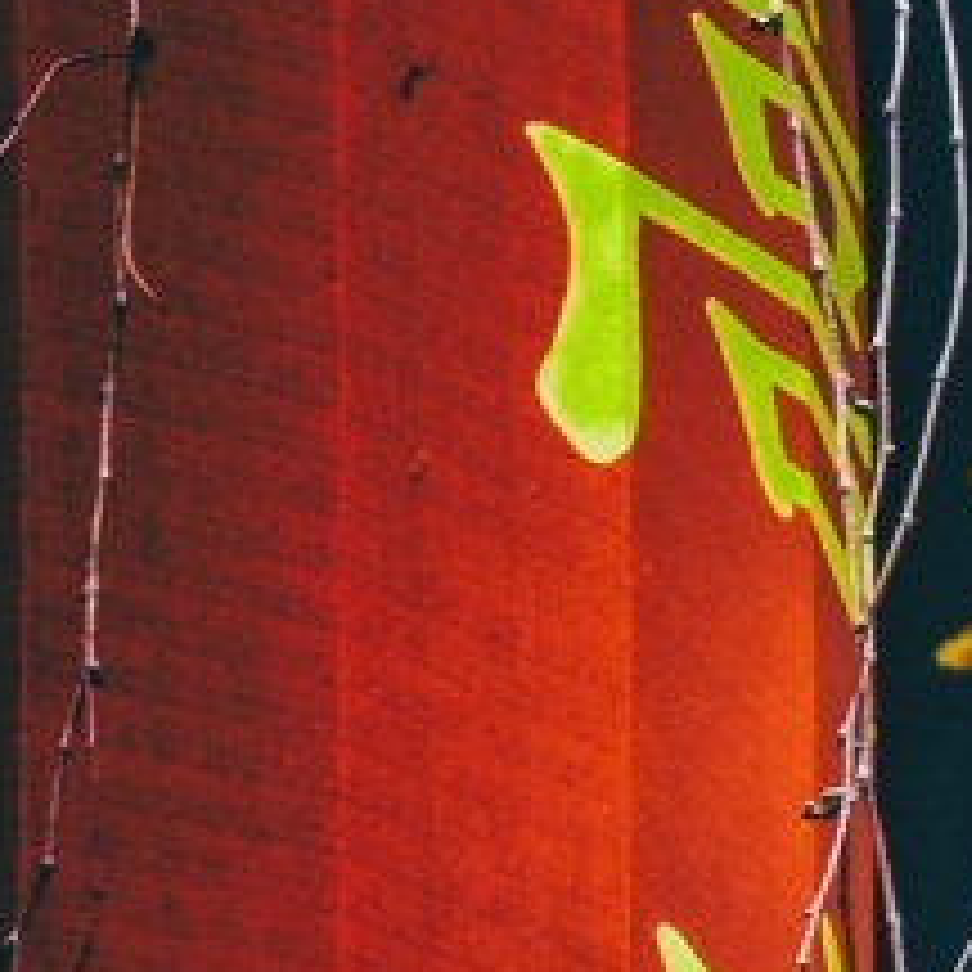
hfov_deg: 3.8
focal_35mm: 453
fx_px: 14391
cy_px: 898
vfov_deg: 3.9
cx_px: 2295
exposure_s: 1/30
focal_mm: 75
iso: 640
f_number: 9
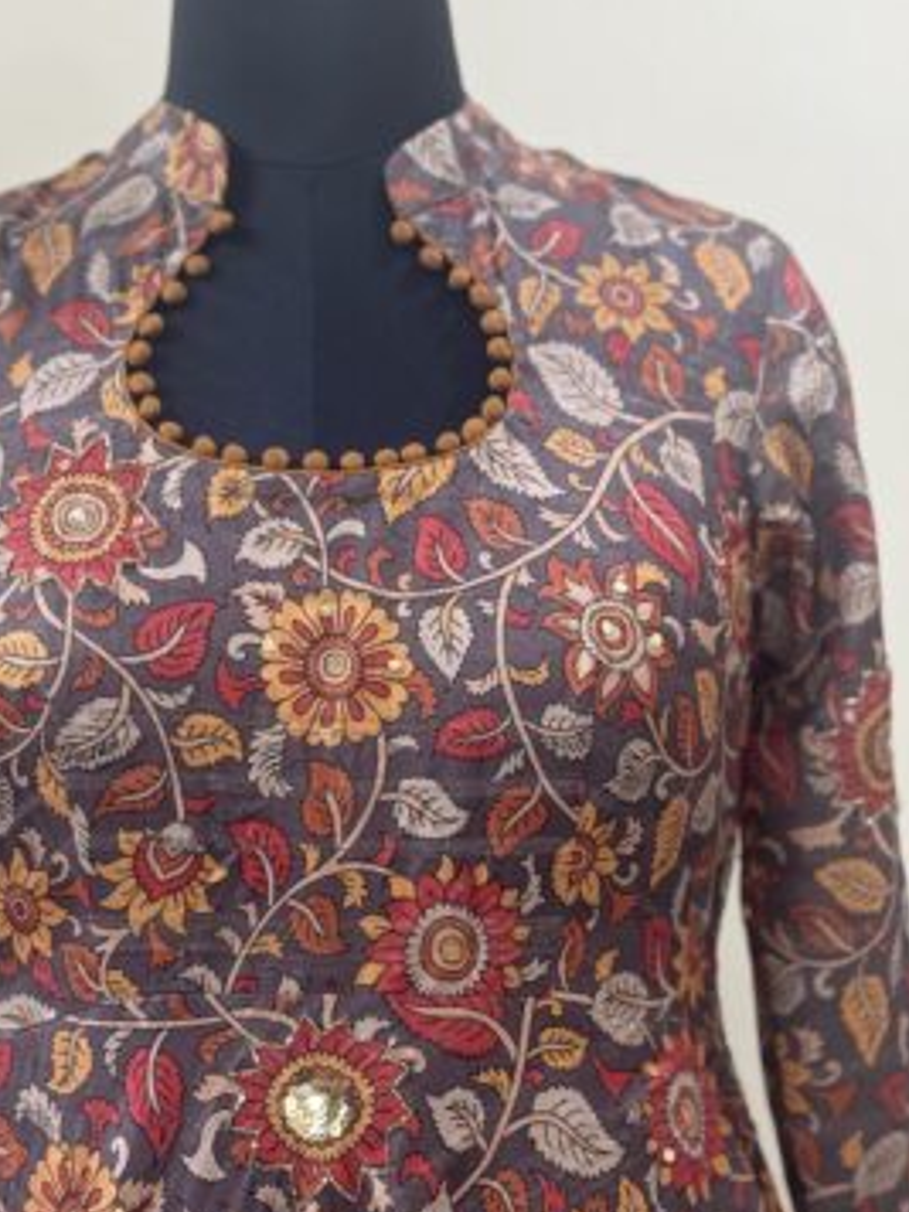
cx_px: 320
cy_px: 615
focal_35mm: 63
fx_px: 2206
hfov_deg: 23.2
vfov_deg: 30.7
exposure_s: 1/50
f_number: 1.78
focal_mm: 6.76
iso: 200
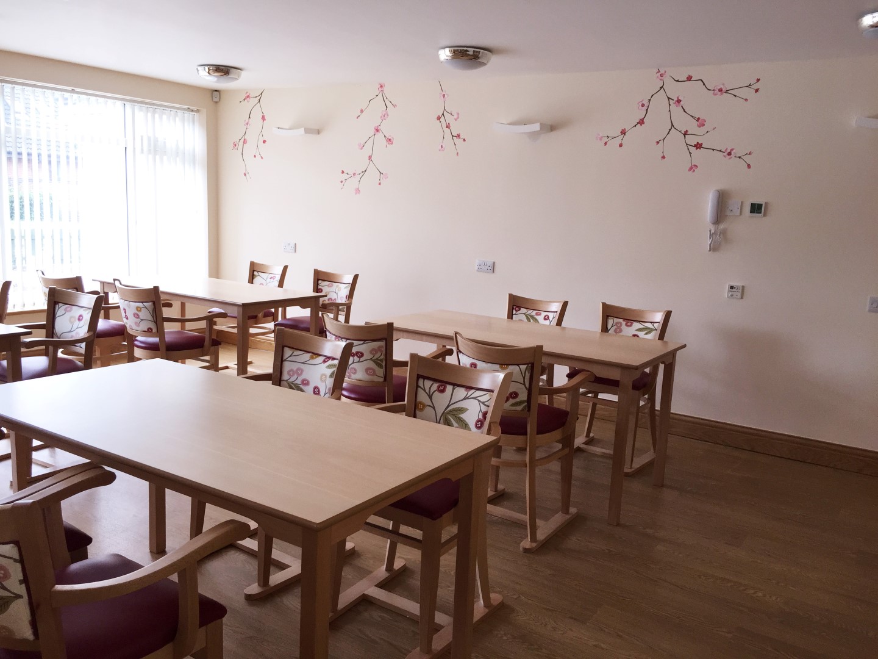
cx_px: 439
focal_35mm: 29
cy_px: 330
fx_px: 736
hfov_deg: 61.7
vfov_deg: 48.2
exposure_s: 1/60
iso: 32
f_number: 2.2
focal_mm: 4.15
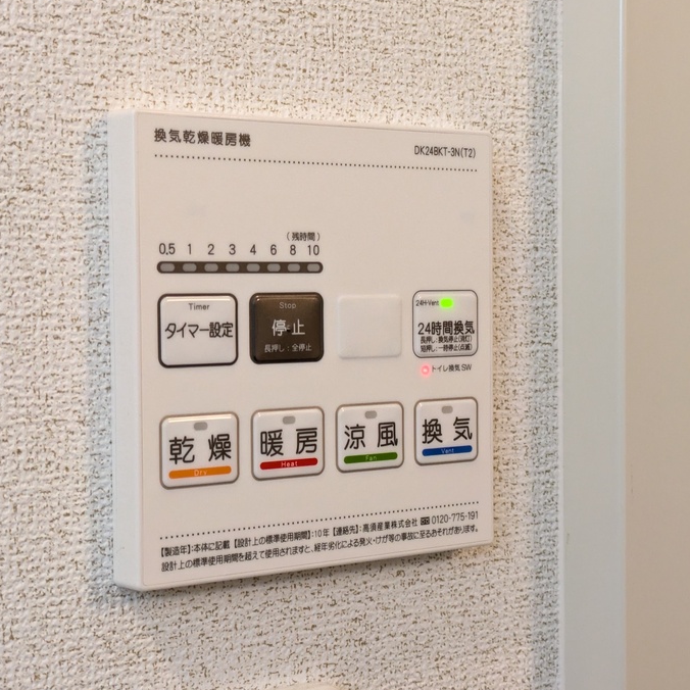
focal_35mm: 64
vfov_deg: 26.9
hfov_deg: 26.9
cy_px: 338
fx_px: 1443
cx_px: 306
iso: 267
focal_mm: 5.43
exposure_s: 1/100
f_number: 1.89
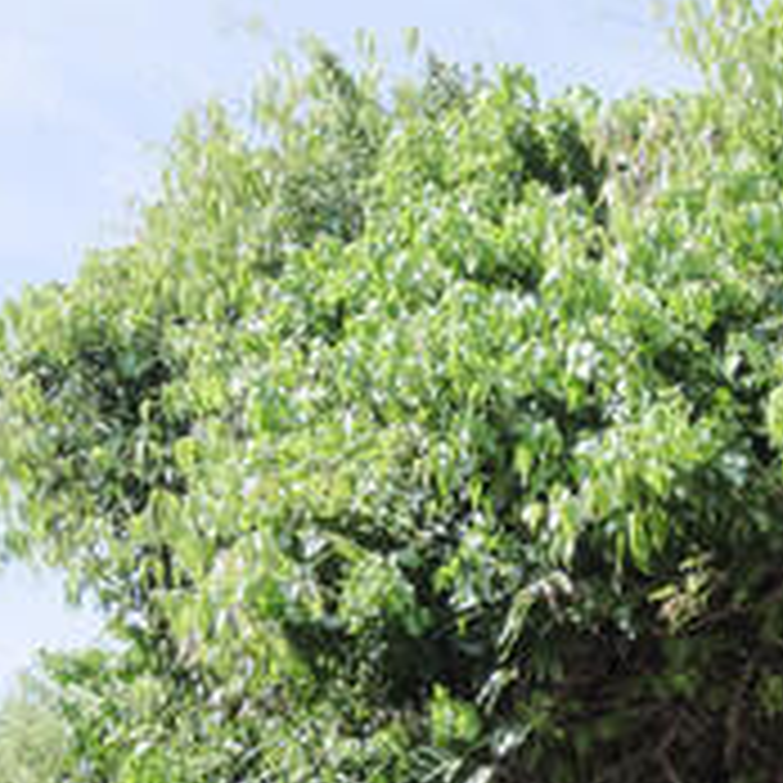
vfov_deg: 21.3
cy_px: 1132
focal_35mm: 70
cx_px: 1215
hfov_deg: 20.6
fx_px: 1791
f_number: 9
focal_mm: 14
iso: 100
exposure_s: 1/250
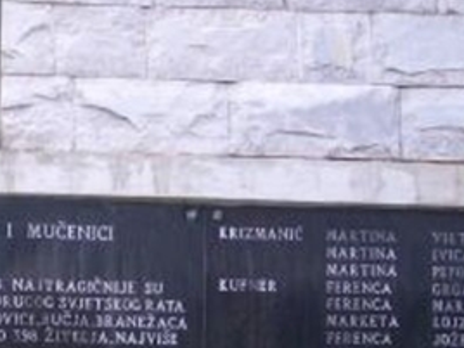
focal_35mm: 91
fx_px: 1220
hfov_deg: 20.5
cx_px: -57
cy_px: 319
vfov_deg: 16.0
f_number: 2.6
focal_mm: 5.8
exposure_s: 1/125
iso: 50
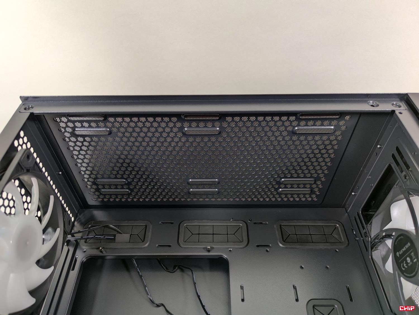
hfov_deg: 71.6
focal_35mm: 24
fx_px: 291
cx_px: 210
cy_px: 158
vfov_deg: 56.8
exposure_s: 1/33
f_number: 1.85
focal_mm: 6.78
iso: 548
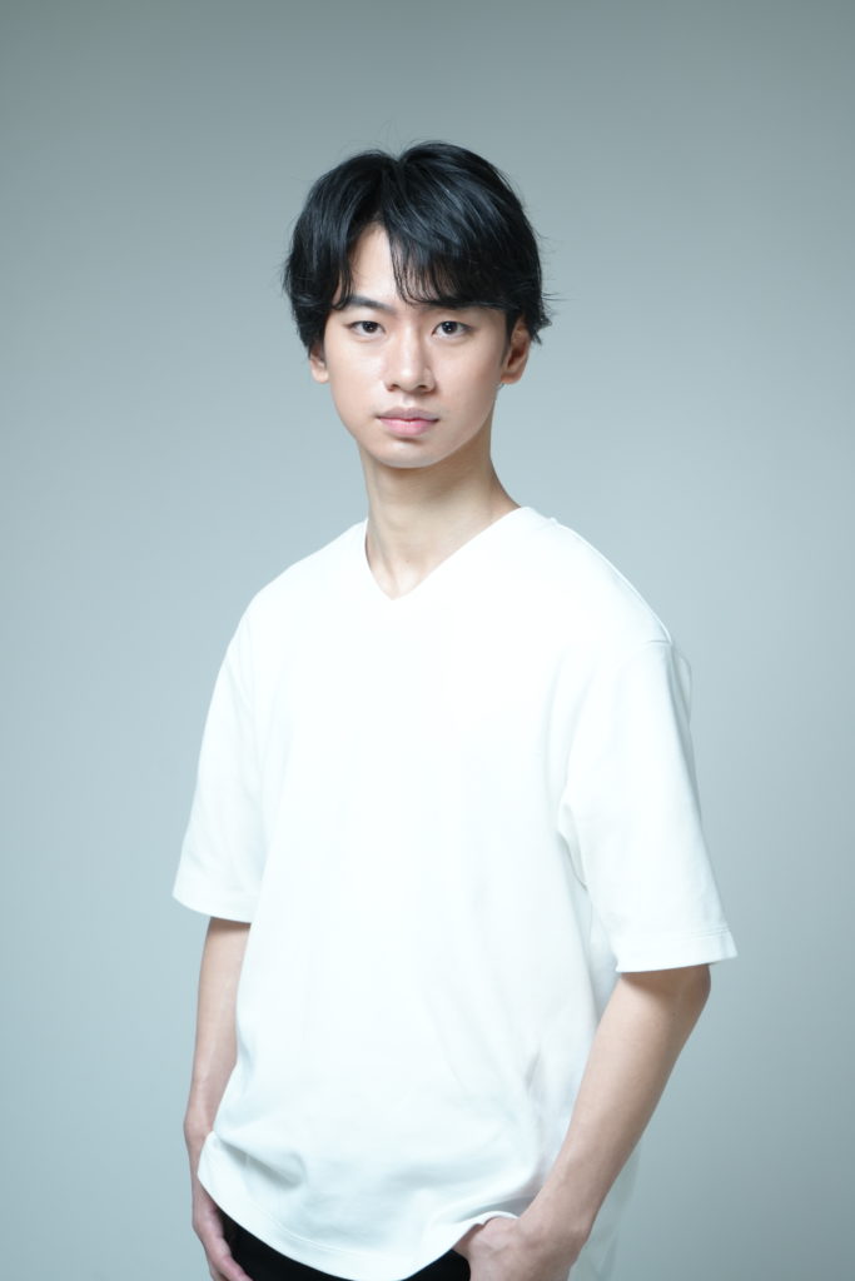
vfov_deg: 28.8
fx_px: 2493
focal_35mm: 70
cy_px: 640
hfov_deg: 19.5
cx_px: 428
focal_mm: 70
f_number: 5.6
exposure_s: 1/125
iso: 500
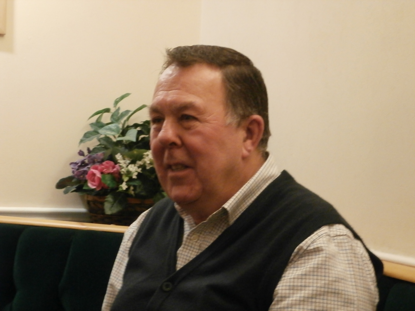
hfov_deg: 28.6
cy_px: 156
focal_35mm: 68
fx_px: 815
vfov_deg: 21.6
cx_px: 208
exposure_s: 1/8
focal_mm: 12.1
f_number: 4.7
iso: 800
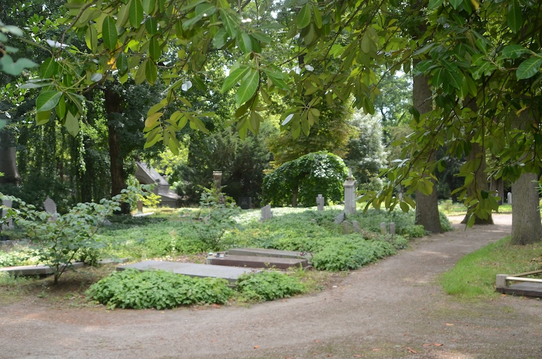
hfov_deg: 46.5
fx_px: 631
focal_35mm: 42
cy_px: 180
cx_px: 271
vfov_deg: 31.8
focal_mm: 28
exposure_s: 1/100
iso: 100
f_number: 5
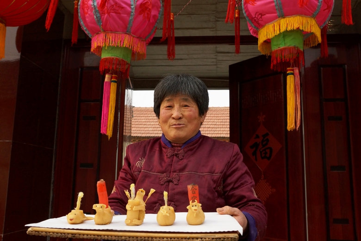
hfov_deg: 53.1
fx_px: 361
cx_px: 180
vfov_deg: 36.9
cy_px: 120
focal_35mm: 36
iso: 800
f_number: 5.6
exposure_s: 1/500
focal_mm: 24
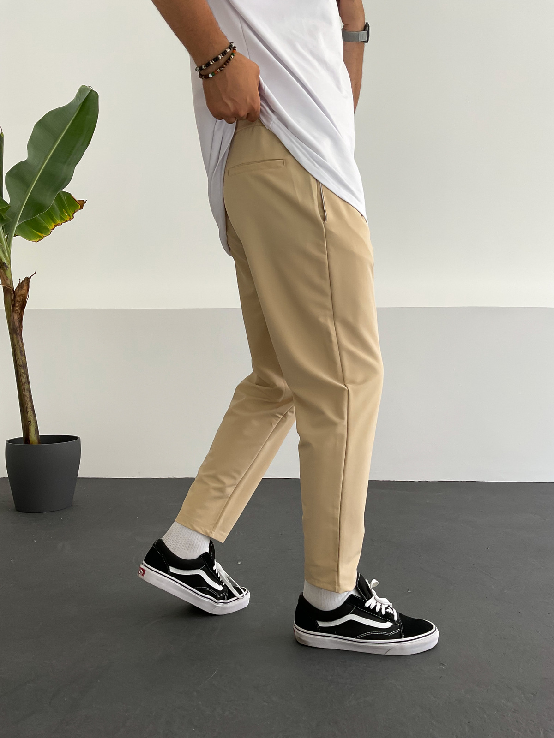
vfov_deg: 61.7
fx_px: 619
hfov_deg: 48.2
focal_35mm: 29
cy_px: 369
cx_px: 277
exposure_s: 1/120
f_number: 1.8
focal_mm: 3
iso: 40
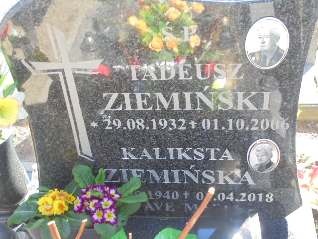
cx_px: 159
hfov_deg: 38.9
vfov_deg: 29.7
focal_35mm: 49
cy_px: 120
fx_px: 450
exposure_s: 1/60
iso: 200
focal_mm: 8.9
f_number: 4.8
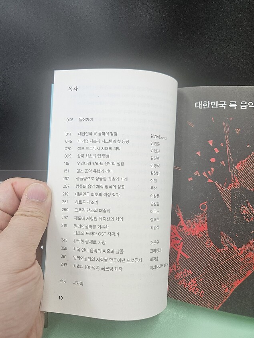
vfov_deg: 71.5
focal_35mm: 24
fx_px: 235
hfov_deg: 56.9
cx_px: 126
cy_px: 162
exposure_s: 1/120
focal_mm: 5.4
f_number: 1.8
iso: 80
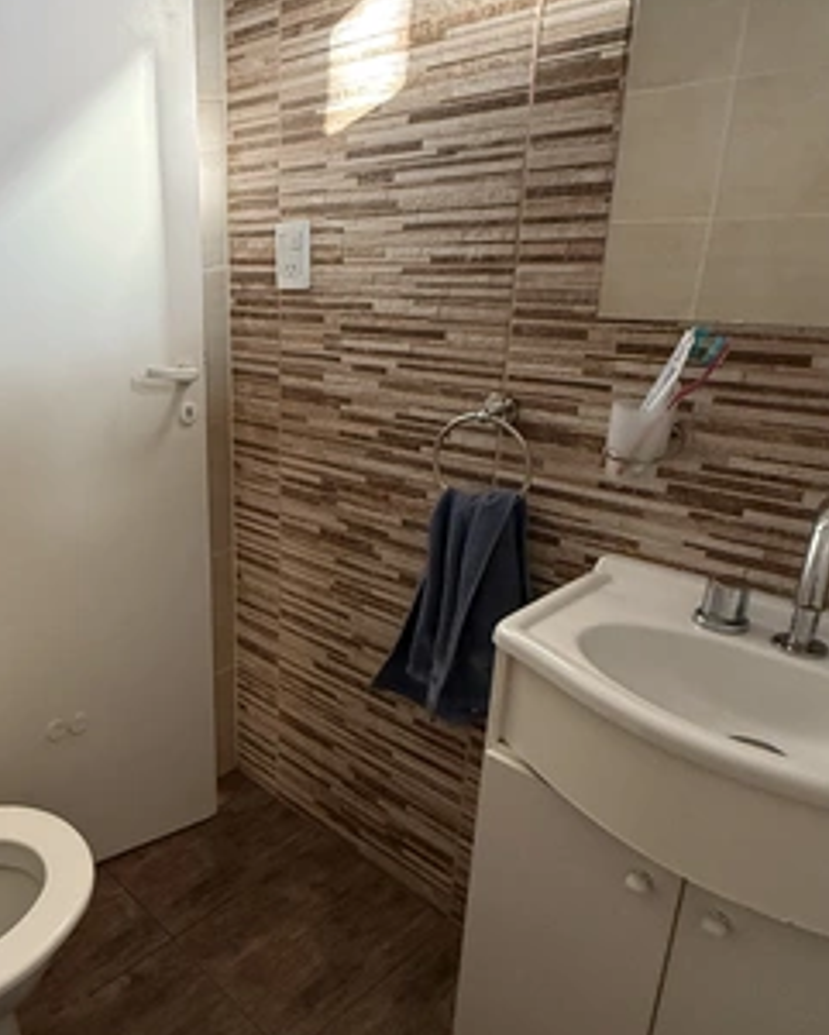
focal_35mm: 20
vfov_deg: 80.4
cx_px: 117
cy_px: 519
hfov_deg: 60.1
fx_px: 613
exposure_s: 1/80
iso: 320
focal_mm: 2.22
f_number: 2.2
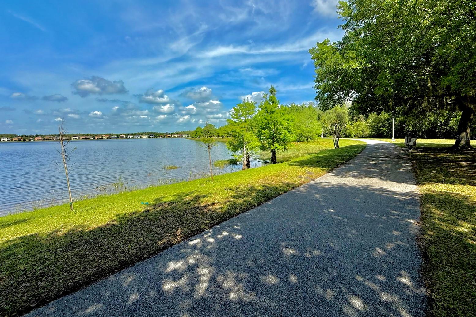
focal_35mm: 15
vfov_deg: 76.9
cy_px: 138
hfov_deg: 100.4
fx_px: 198
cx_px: 240
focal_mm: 2.22
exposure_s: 1/2611
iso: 50
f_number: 2.2
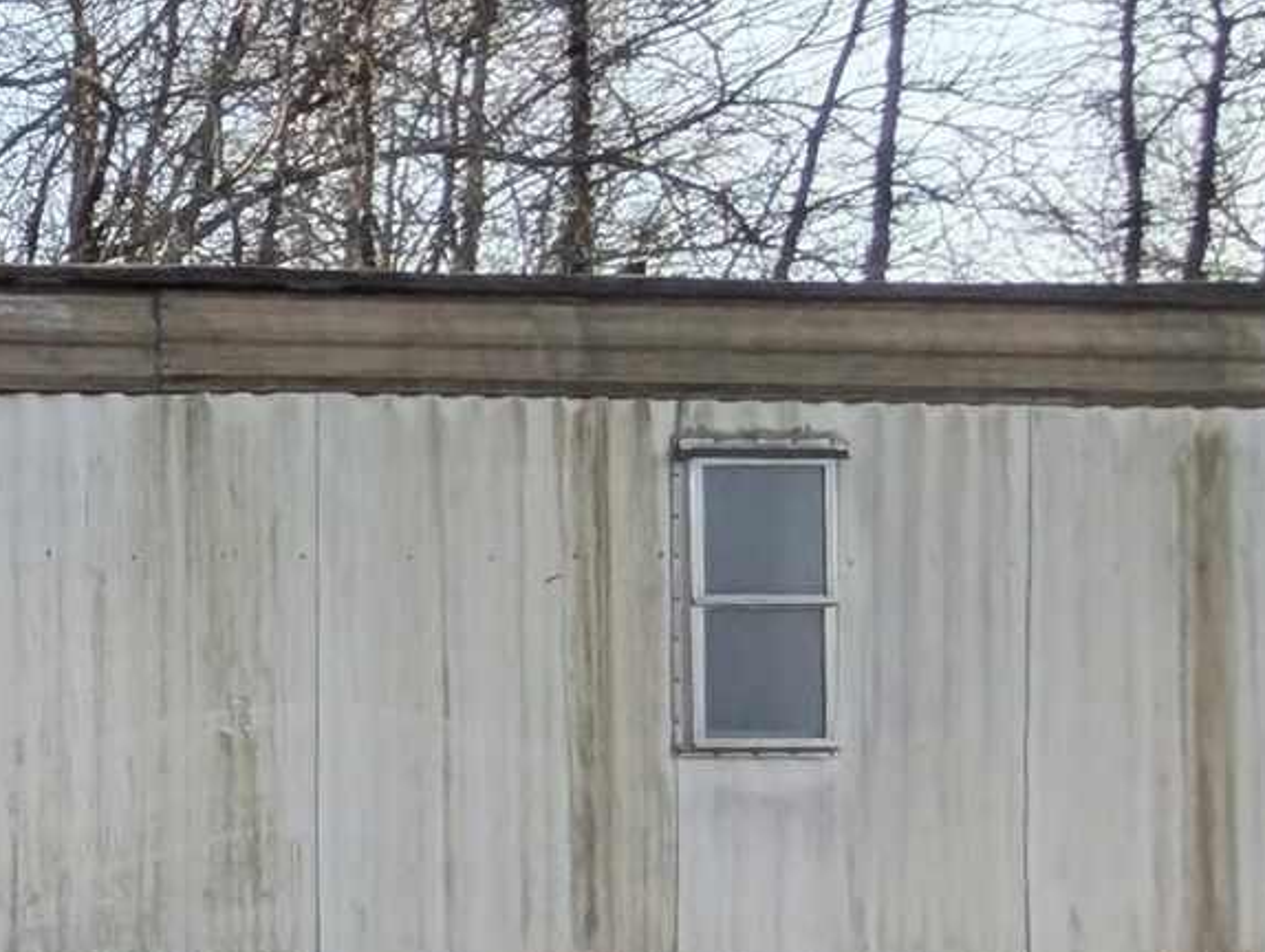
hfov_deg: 17.1
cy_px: 1056
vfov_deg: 21.7
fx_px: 2342
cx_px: -1503
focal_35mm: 64
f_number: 1.7
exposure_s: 1/1195
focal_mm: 2.02
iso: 54
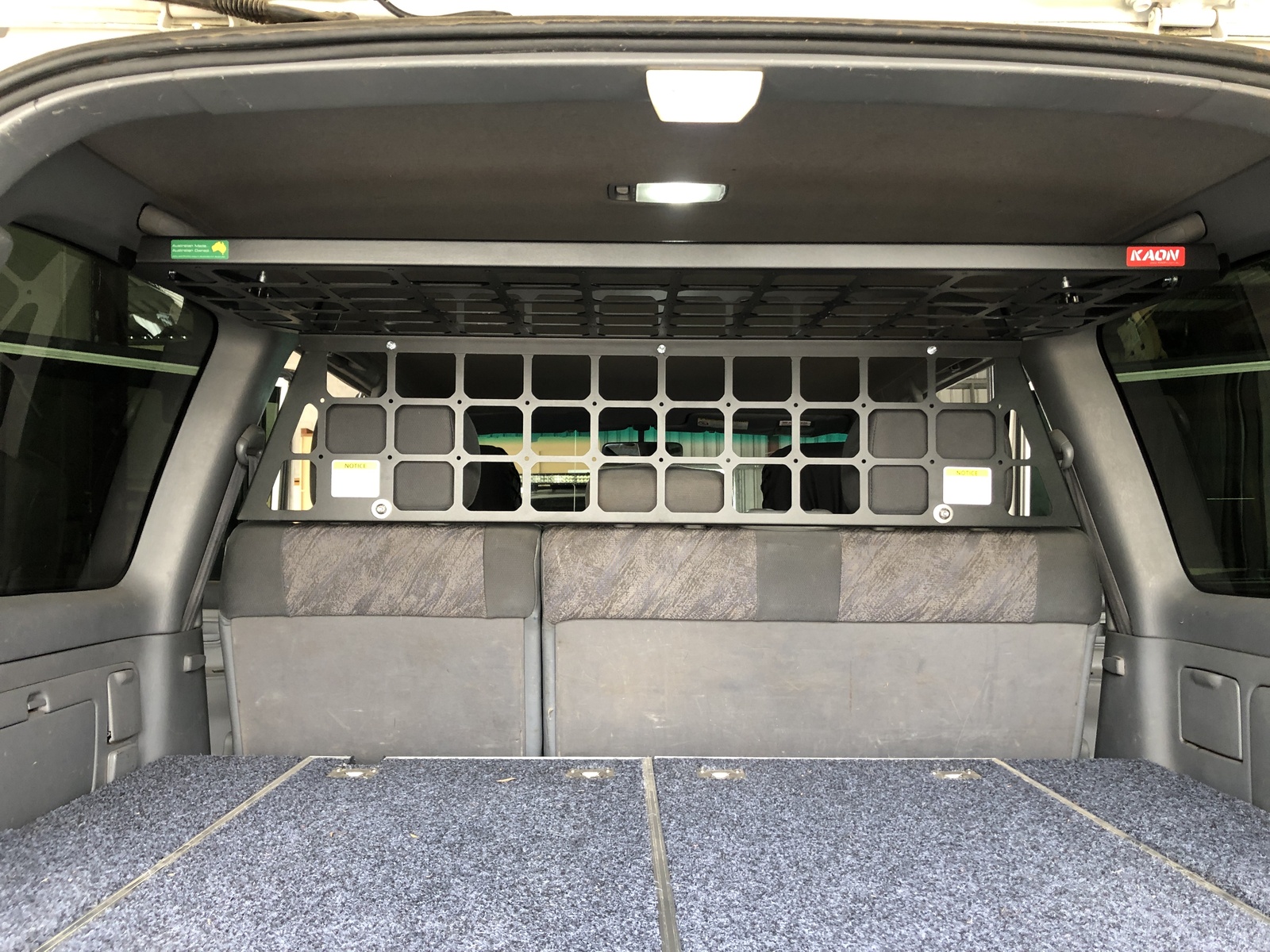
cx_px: 635
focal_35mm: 28
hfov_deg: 63.4
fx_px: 1027
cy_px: 476
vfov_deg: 49.7
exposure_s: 1/15
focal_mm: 3.99
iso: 40
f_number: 1.8
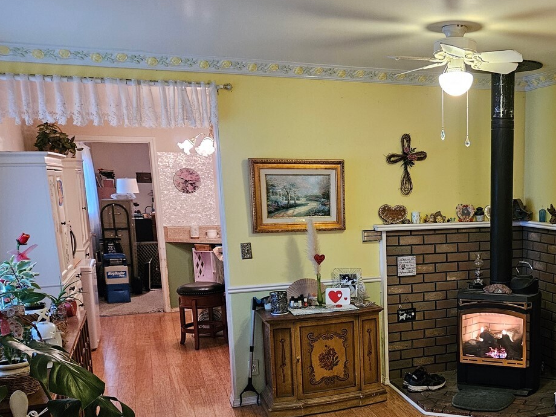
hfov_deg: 43.8
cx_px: 470
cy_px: 296
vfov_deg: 35.4
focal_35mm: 40
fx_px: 642
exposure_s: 1/120
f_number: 1.8
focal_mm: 5.4
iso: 1000
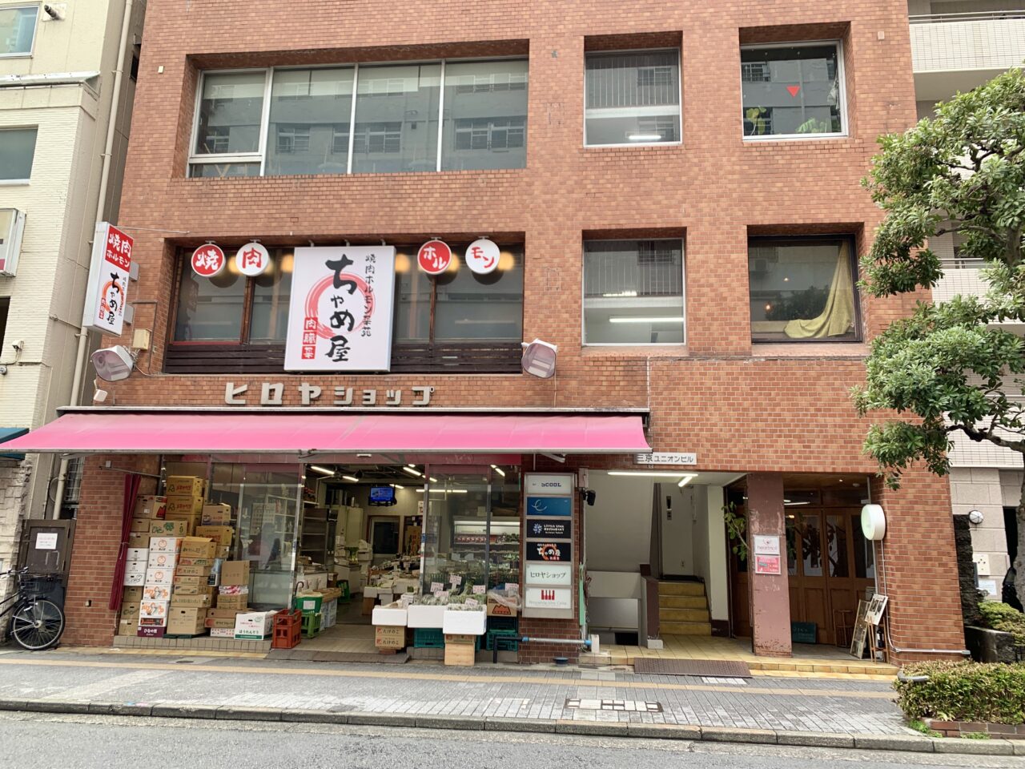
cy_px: 384
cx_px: 512
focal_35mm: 26
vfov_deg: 53.1
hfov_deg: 67.3
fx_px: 770
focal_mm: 4.25
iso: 25
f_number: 1.8
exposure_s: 1/165
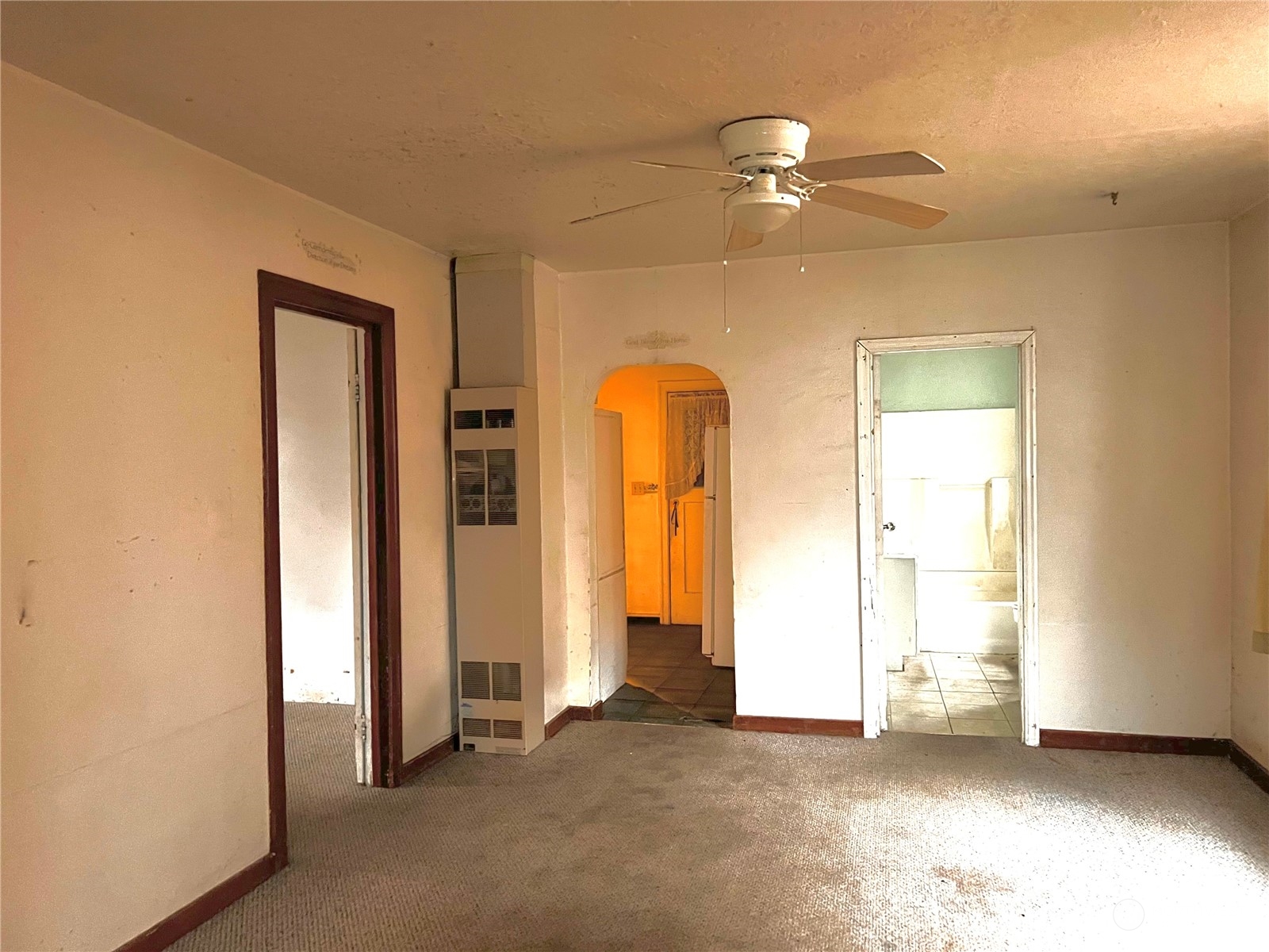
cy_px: 476
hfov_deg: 67.3
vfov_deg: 53.1
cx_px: 634
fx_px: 953
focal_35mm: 26
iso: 640
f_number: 1.5
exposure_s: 1/30
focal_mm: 5.7
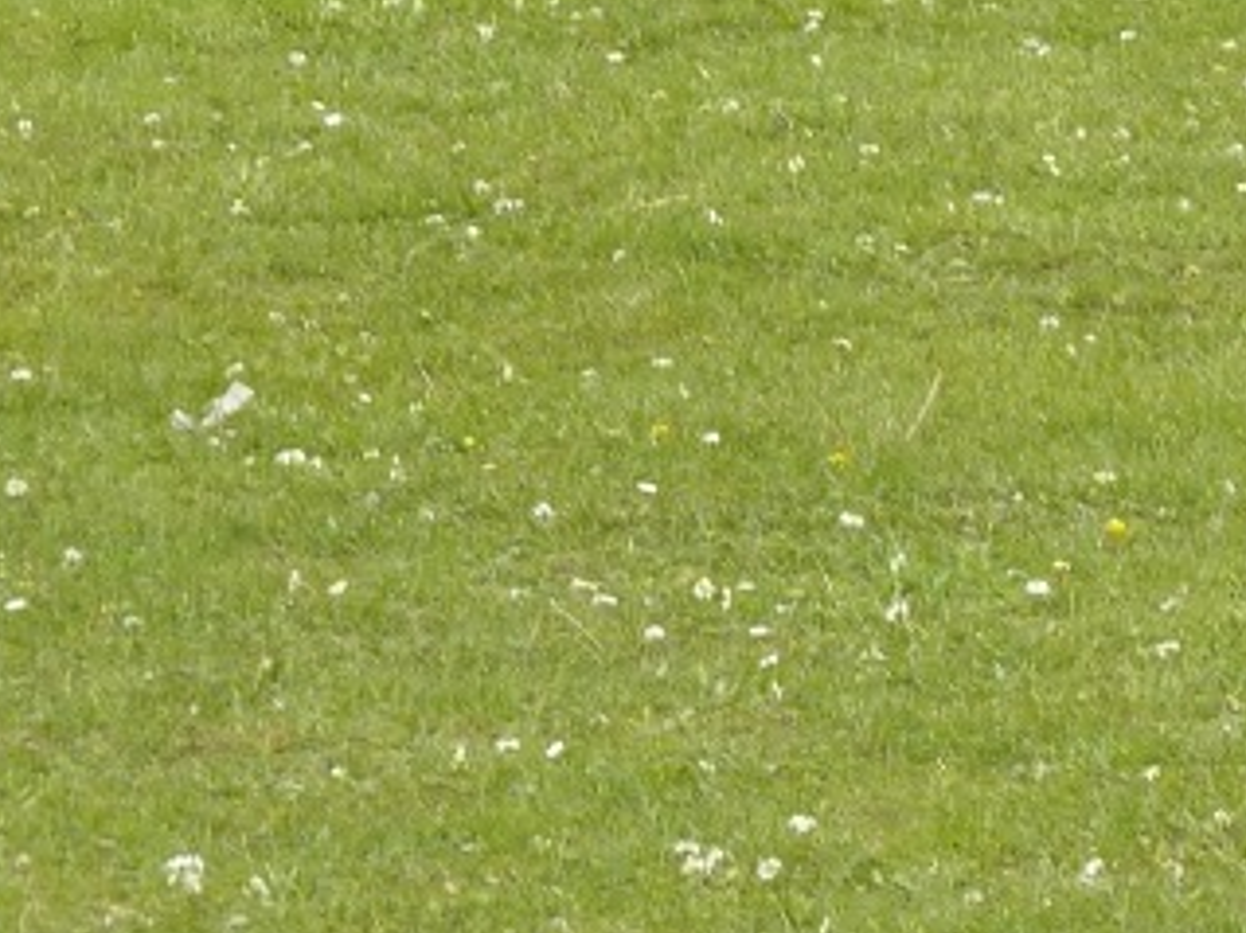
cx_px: 2195
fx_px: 22236
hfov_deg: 3.2
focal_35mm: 618
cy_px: -867
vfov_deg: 2.4
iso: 80
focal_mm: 22.5
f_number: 4.5
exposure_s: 1/125
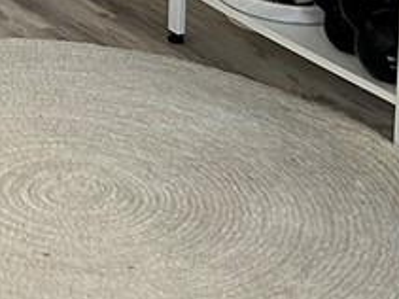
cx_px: -306
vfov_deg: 7.0
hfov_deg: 9.6
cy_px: -488
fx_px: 2269
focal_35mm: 197
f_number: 1.5
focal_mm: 5.7
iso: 100
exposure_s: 1/120
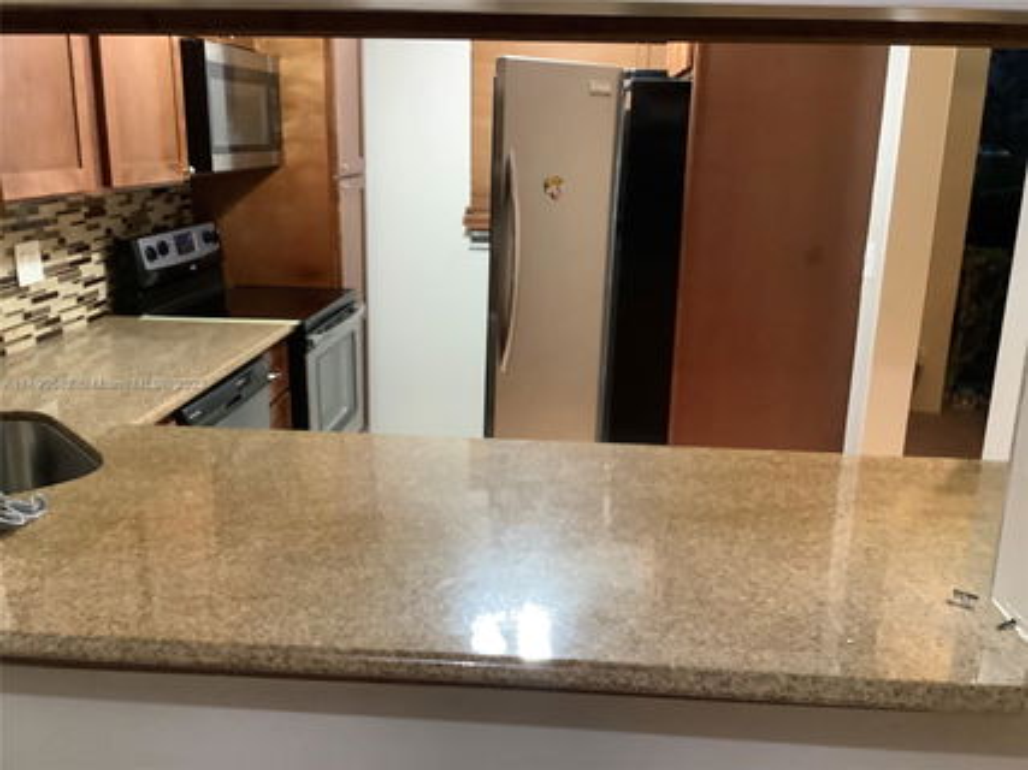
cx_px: 514
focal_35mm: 31
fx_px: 920
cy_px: 385
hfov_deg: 58.4
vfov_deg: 45.4
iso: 400
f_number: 2.4
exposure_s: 1/30
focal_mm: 3.3
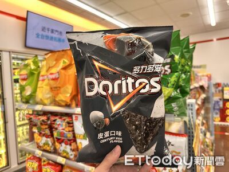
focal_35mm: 24
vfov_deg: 56.8
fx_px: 159
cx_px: 114
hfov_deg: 71.6
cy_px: 86
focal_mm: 6.86
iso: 160
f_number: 1.78
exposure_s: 1/120
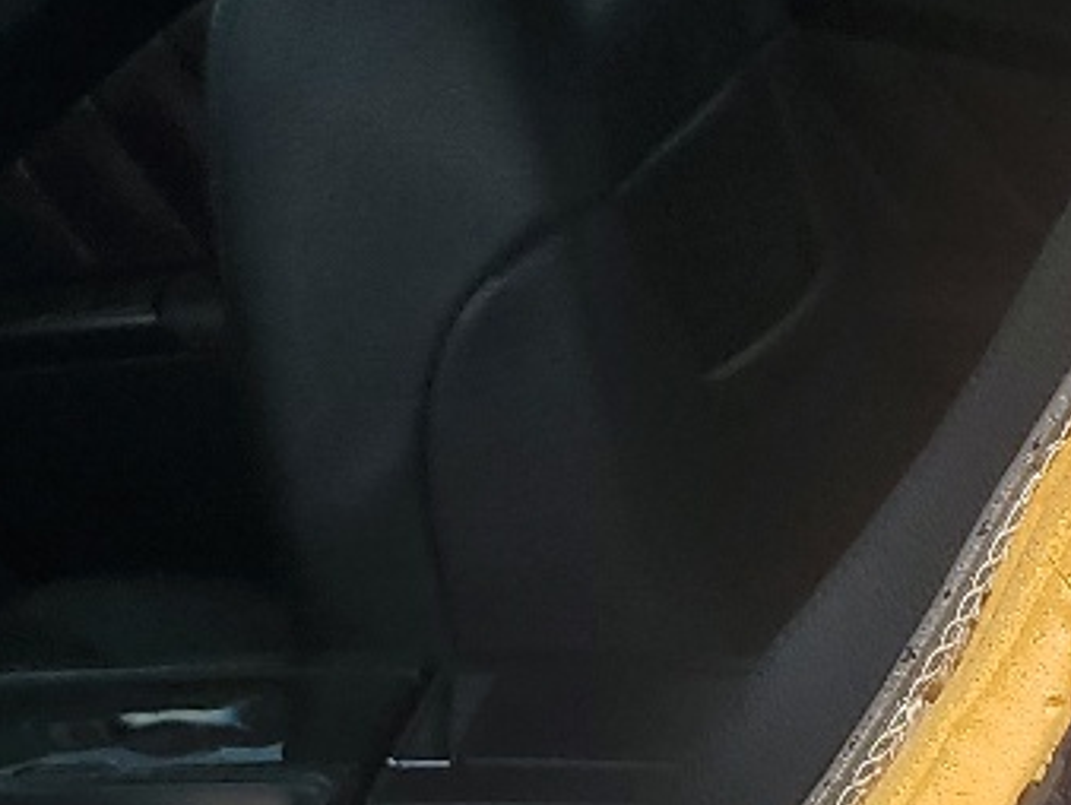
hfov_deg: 16.0
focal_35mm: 123
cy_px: 859
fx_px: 3808
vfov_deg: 11.9
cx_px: 390
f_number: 1.5
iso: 50
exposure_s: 1/2500
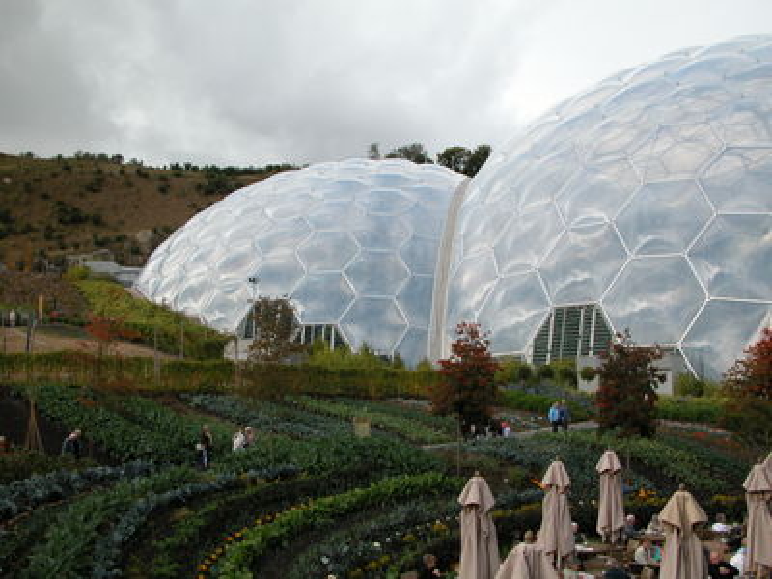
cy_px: 290
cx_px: 386
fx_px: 781
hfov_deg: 52.6
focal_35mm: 35
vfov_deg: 40.7
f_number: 6.3
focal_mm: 8.9
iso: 100
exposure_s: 1/245
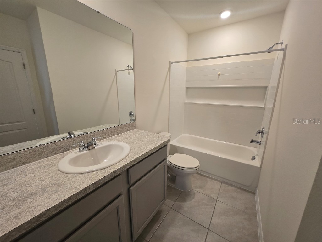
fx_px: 121
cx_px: 161
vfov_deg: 89.9
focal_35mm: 13
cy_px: 121
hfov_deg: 106.2
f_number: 2.2
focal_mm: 1.7
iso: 100
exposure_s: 1/60
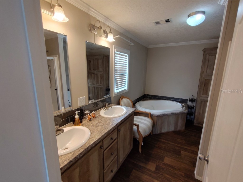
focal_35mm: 16
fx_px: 112
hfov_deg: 94.5
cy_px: 91
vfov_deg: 78.1
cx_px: 122
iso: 263
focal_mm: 1.66
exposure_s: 1/40
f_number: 2.2
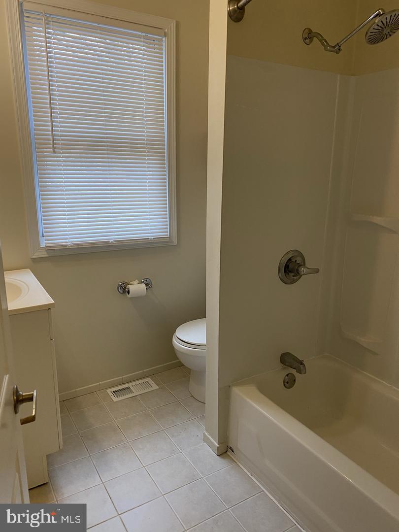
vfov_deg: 67.3
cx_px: 200
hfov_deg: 53.1
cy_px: 266
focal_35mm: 26
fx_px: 400
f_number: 1.8
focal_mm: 4.25
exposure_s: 1/60
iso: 200
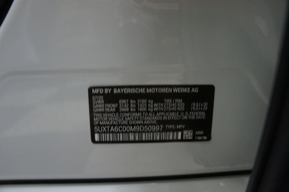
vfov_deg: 47.9
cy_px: 96
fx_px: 217
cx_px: 144
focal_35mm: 27
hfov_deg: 67.4
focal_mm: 18
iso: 500
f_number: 3.5
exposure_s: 1/30
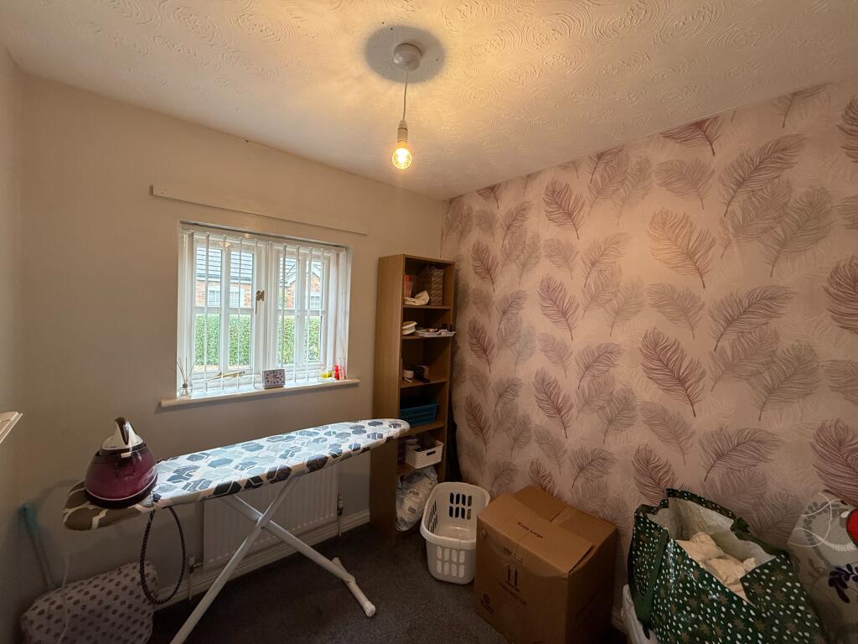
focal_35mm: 14
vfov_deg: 85.7
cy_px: 322
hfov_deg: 102.1
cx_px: 429
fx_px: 347
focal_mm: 2.22
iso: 320
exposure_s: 1/100
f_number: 2.2
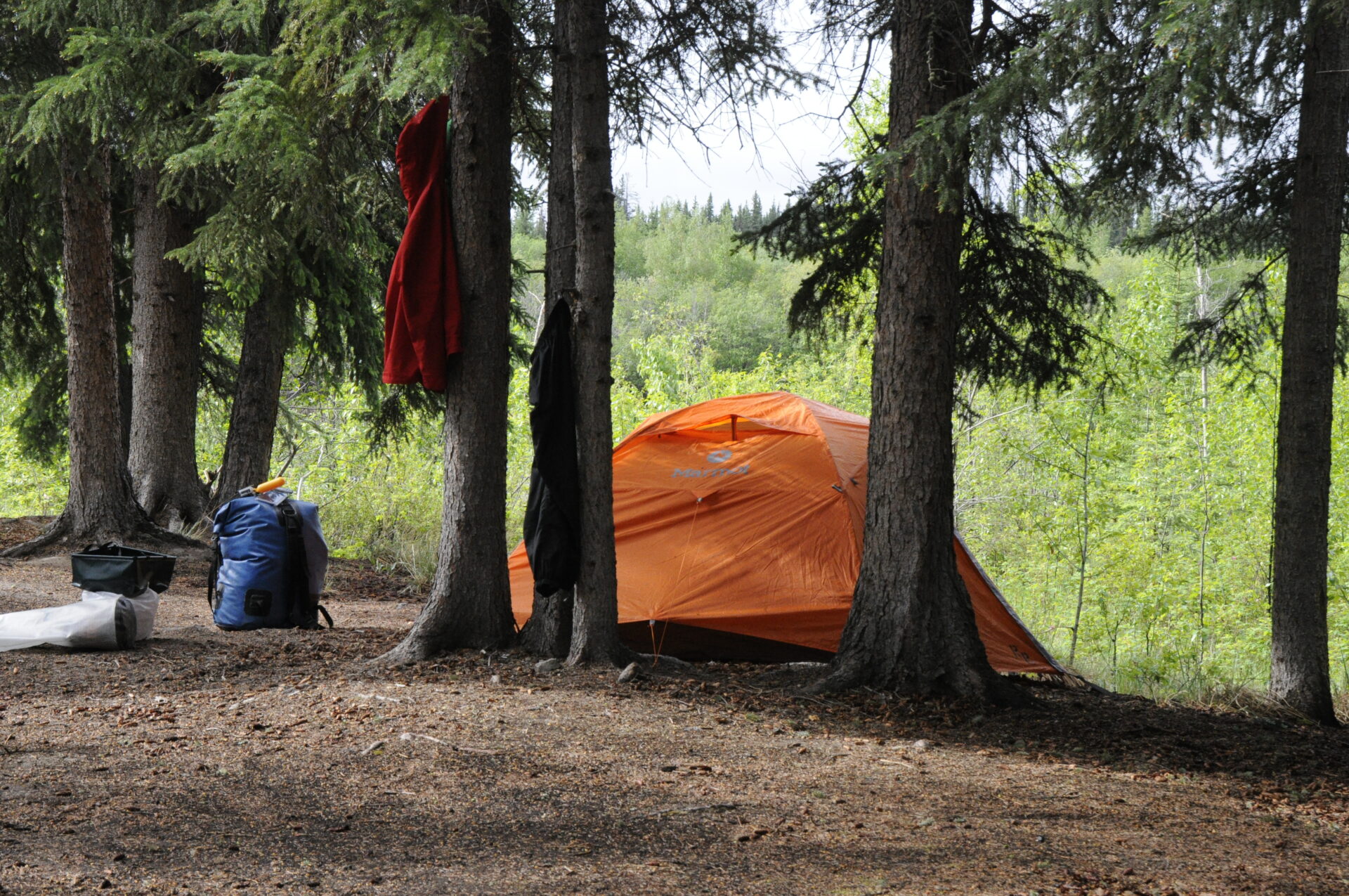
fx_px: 3088
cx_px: 674
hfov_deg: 24.6
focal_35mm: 82
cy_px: 448
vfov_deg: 16.5
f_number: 11
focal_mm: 55
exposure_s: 1/500
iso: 1600
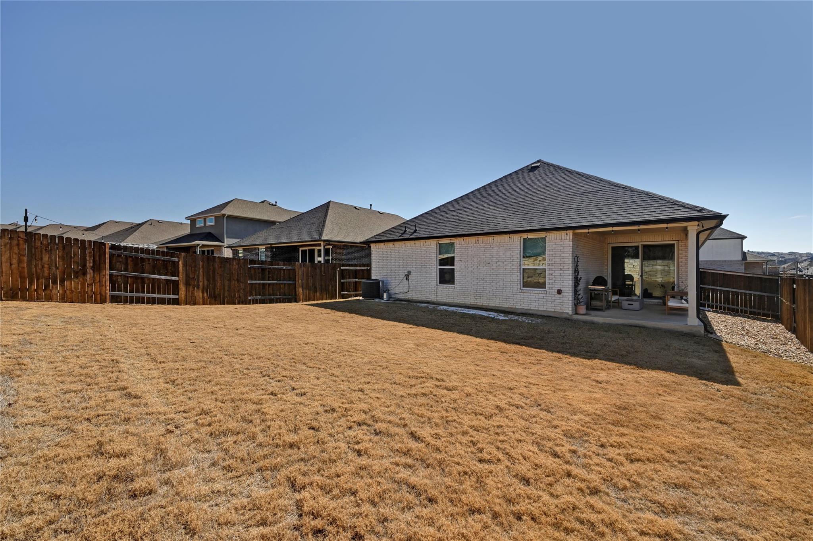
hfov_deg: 104.3
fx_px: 316
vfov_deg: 81.1
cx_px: 406
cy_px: 270
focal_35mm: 14
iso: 200
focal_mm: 14
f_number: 14
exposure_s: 1/200
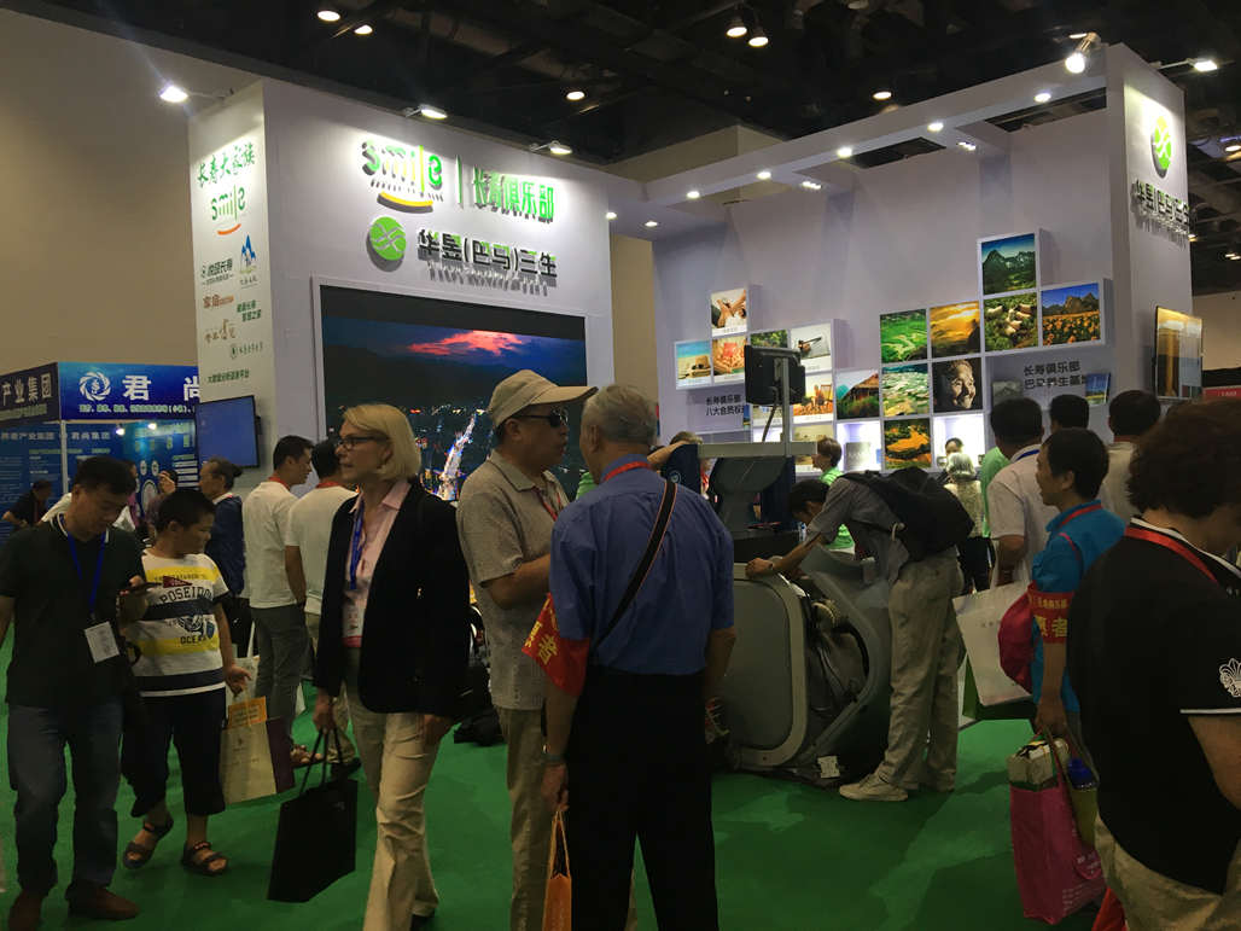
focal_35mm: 29
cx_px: 620
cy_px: 466
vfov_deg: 48.2
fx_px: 1040
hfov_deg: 61.7
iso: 32
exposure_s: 1/33
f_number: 2.2
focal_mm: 4.15
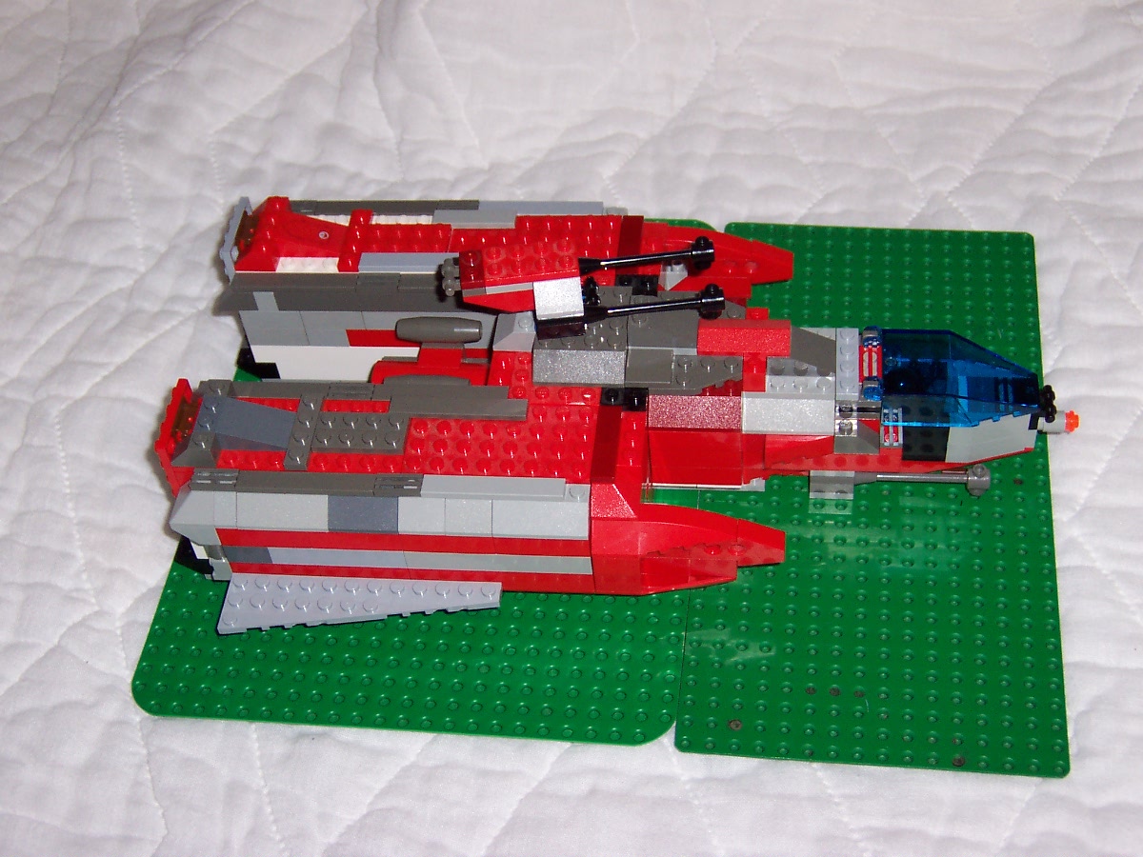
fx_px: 2212
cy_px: 428
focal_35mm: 67
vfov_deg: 21.9
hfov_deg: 29.0
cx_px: 572
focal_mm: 10.4
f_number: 3.4
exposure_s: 1/60
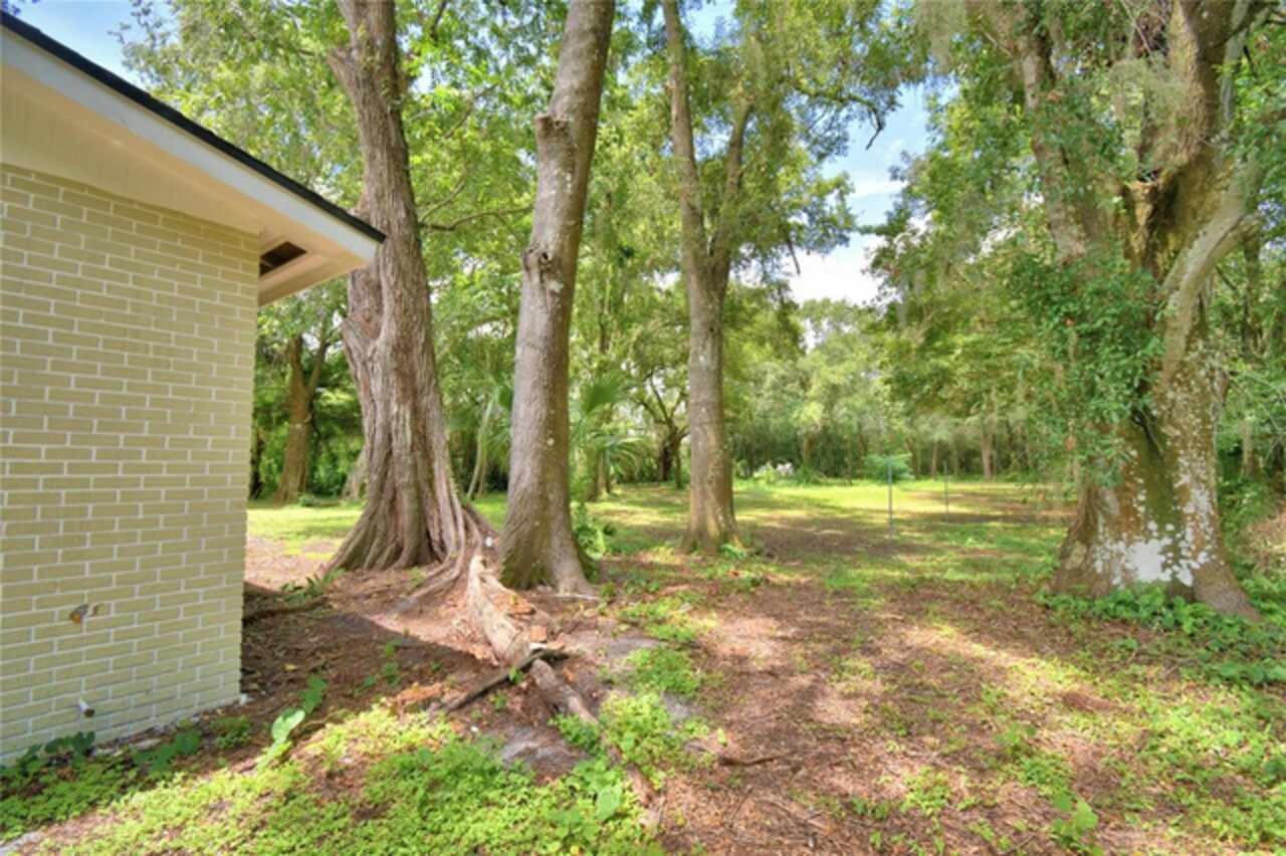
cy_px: 428
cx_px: 643
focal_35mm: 15
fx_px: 536
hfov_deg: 100.4
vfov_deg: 77.3
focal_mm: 10
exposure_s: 1/400
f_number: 4.5
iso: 200
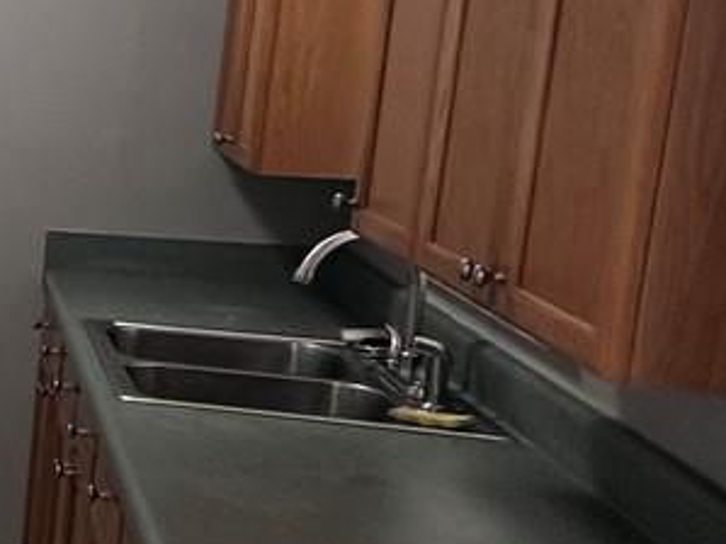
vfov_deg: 19.6
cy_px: 206
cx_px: -981
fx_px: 1572
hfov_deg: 15.4
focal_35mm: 75
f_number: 2.2
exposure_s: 1/60
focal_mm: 2.22
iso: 160
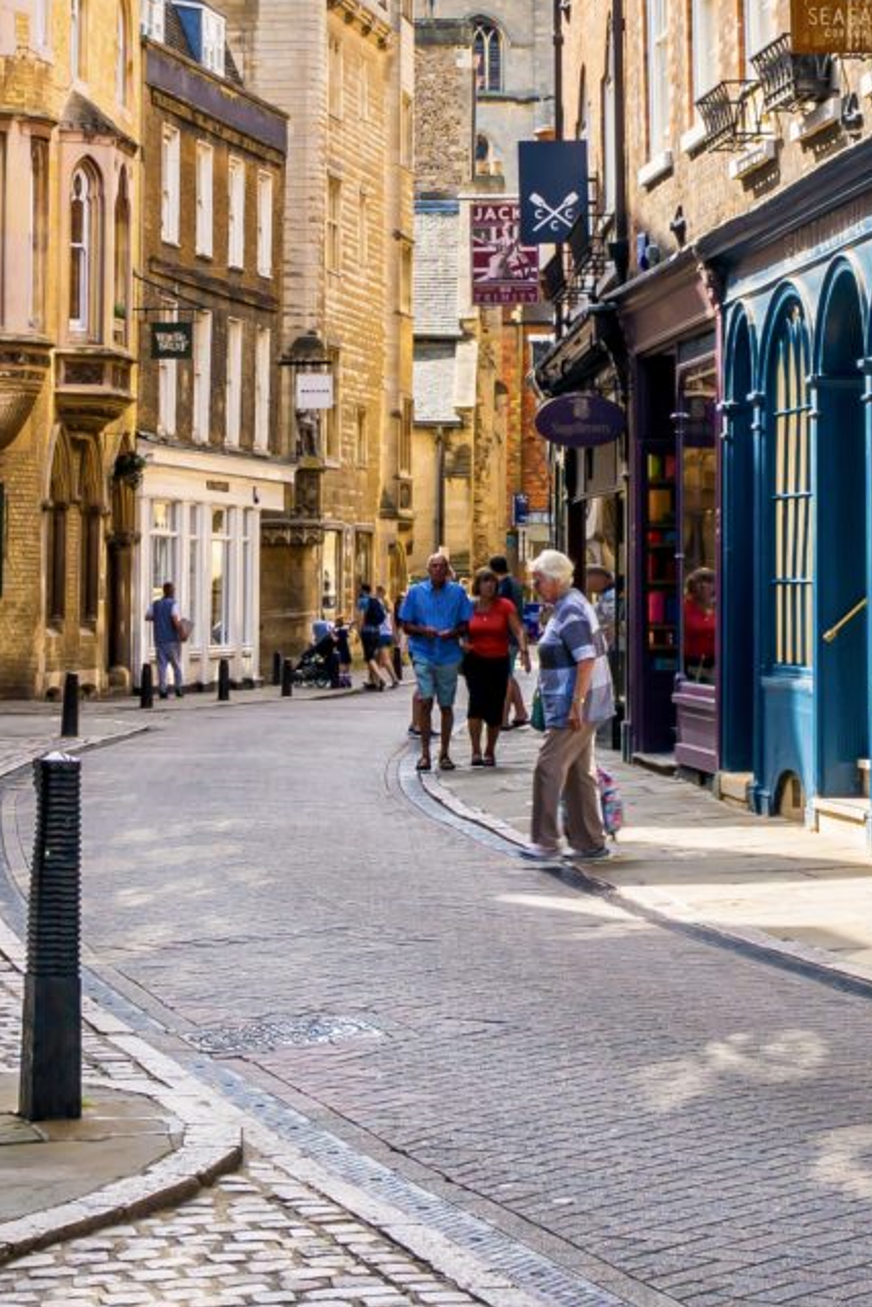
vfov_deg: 19.4
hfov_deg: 13.2
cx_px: 551
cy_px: 245
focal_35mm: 104
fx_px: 3776
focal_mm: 26
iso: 100
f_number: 11
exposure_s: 1/80
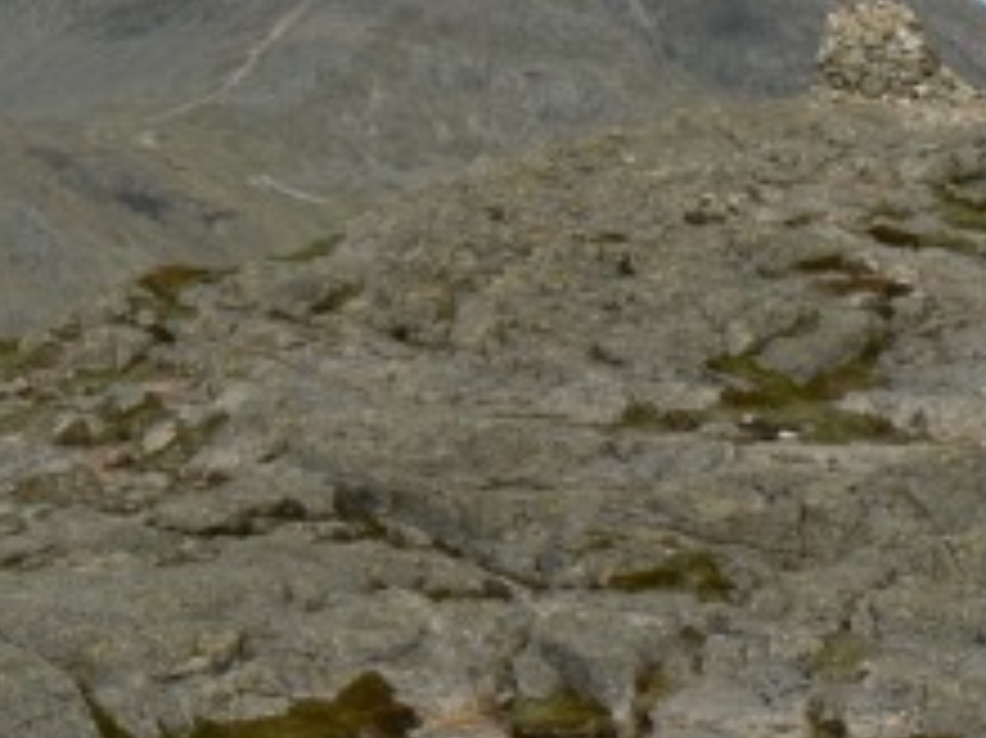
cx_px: 779
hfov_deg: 9.6
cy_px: 148
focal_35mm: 205
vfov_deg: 7.2
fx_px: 5836
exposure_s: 1/500
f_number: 7.1
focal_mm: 17.3
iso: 80
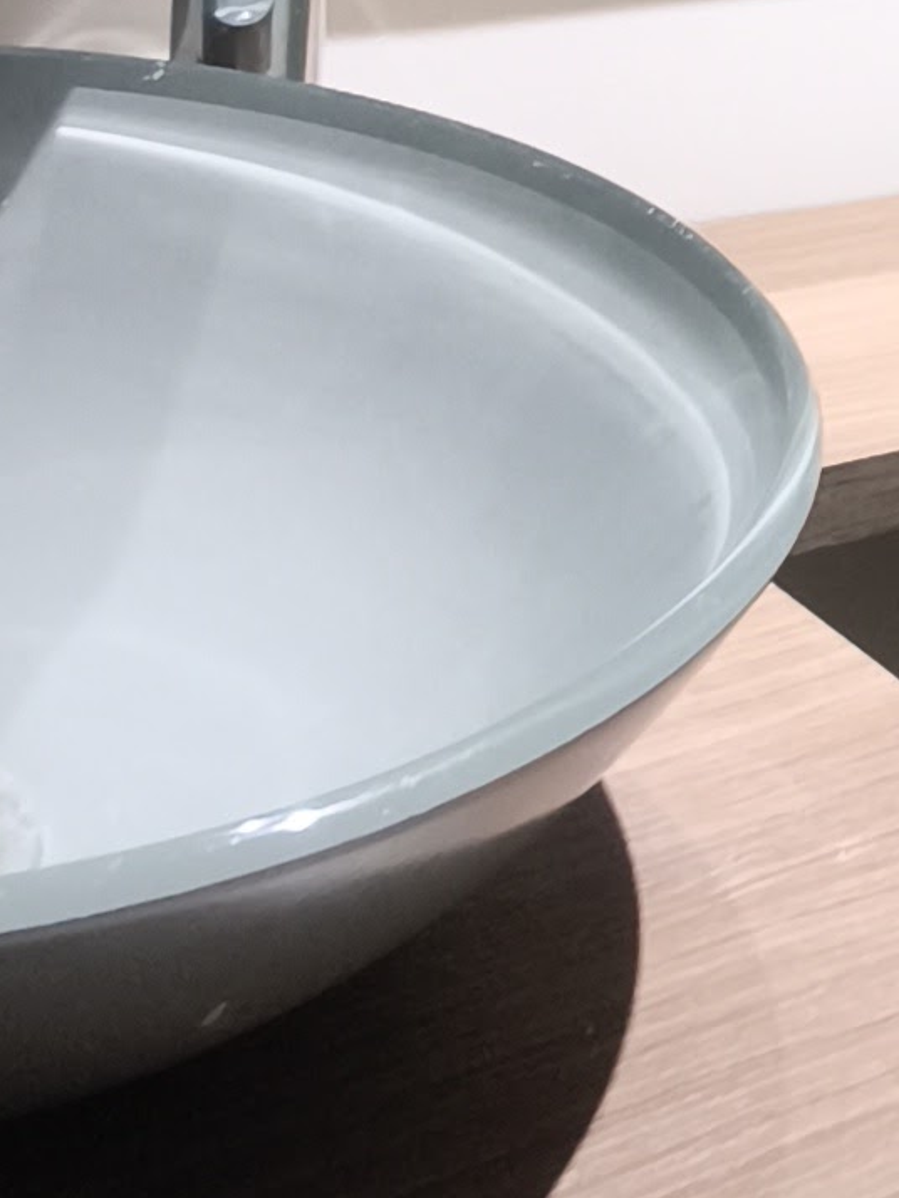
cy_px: 20
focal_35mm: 84
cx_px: 1187
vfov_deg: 22.4
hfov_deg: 16.6
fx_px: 2907
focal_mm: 1.91
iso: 320
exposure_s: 1/30
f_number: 2.2
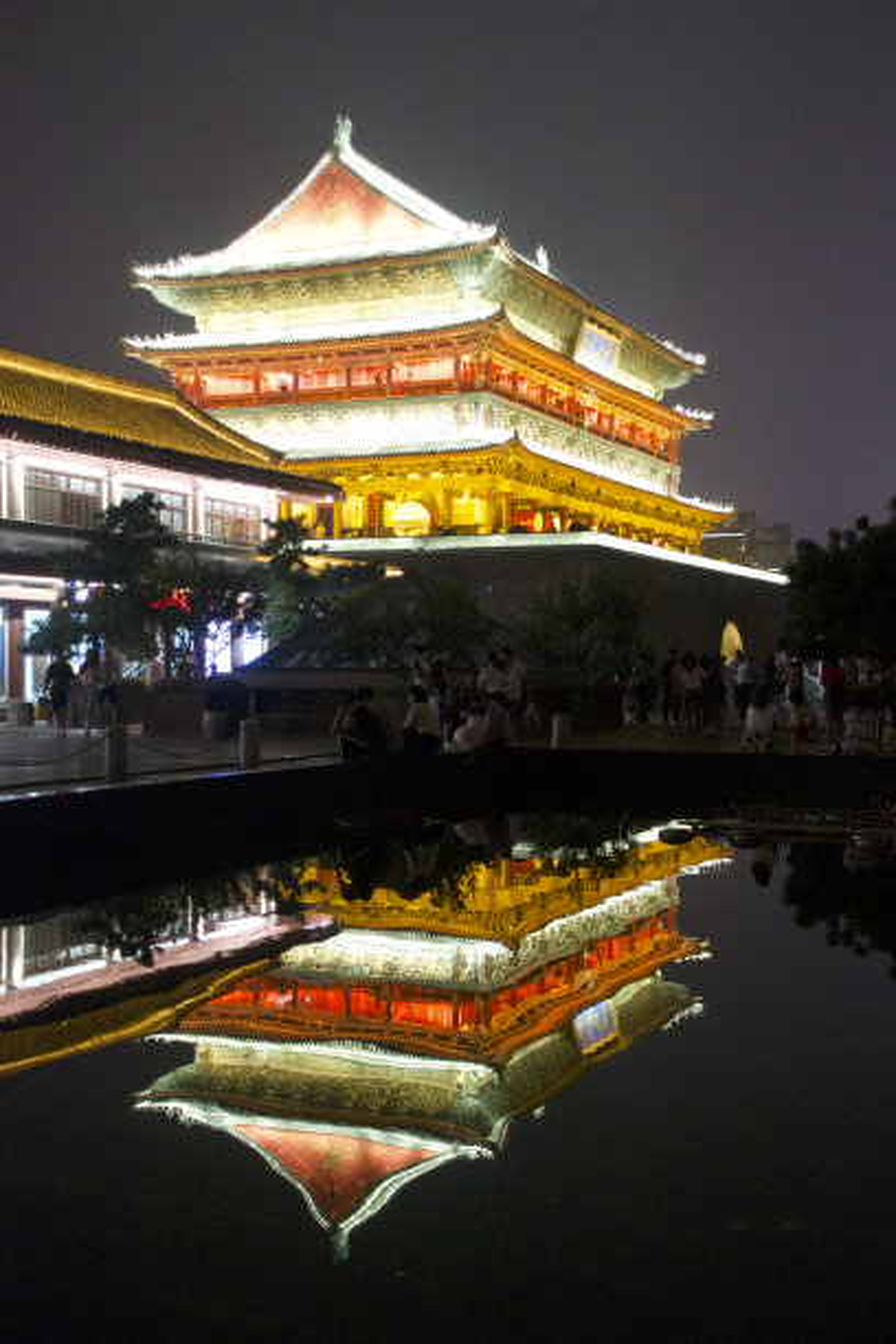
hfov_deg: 29.9
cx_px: 448
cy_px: 672
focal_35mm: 45
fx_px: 1680
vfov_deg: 43.6
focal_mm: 16.39
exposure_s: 1/80
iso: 3200
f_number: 2.8
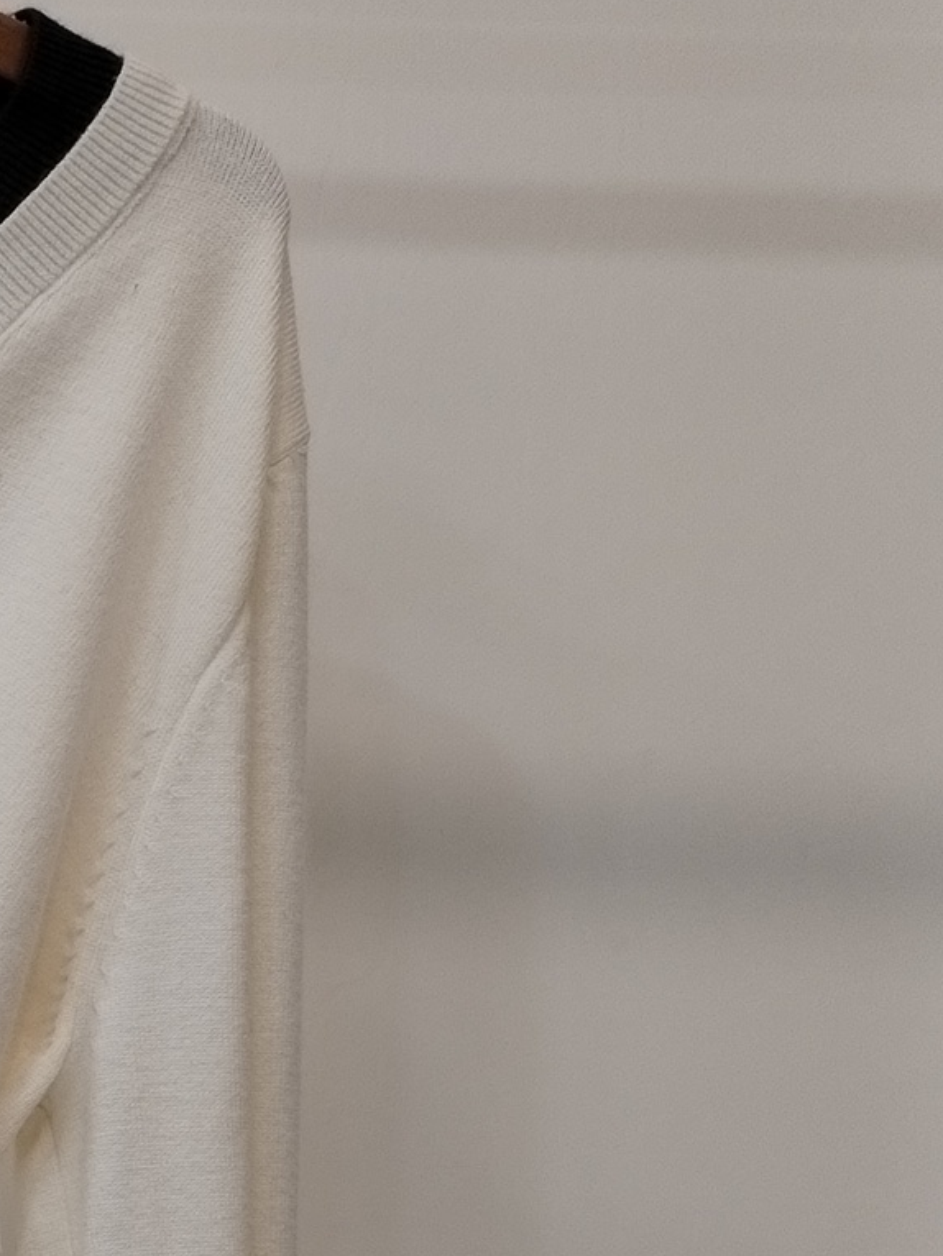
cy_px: 1210
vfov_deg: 20.9
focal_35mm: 91
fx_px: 3304
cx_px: -353
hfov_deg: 15.3
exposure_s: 1/60
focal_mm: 4.75
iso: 188
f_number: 1.8
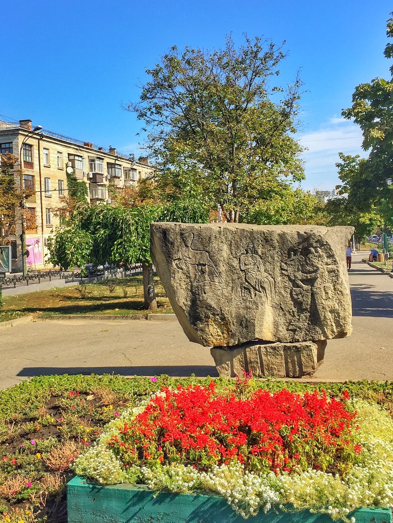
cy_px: 210
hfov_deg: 36.6
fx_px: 590
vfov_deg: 47.6
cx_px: 151
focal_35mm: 39
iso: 32
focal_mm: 4.15
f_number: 2.2
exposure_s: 1/1582
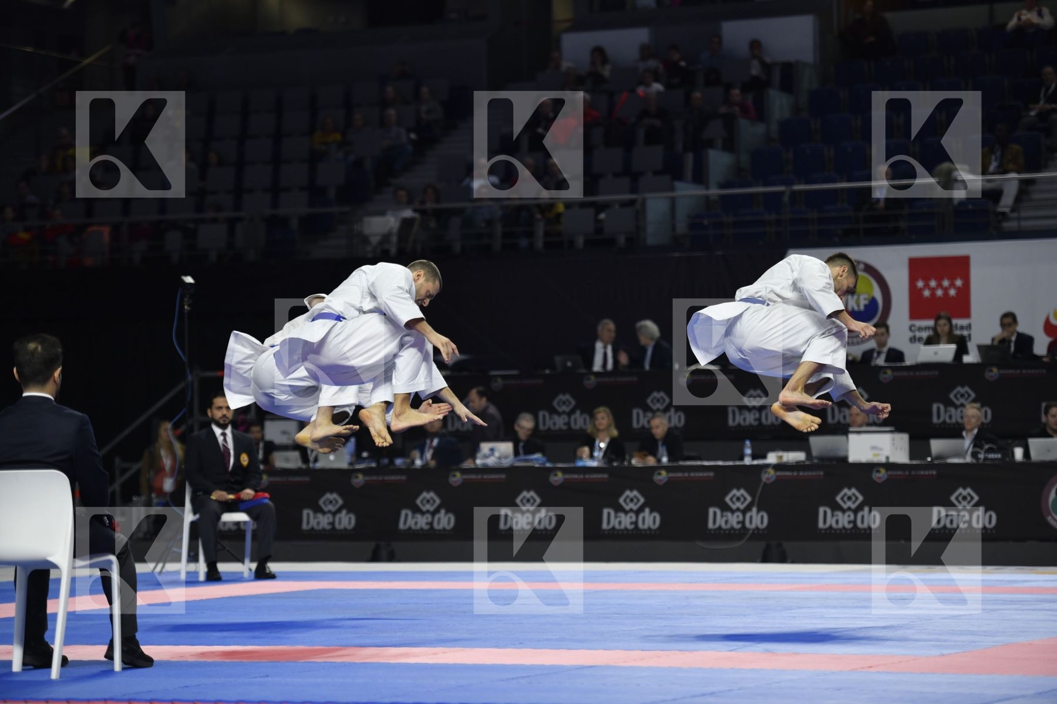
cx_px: 528
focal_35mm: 122
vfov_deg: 11.2
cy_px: 352
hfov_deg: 16.8
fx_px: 3582
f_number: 2.8
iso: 800
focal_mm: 122
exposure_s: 1/800
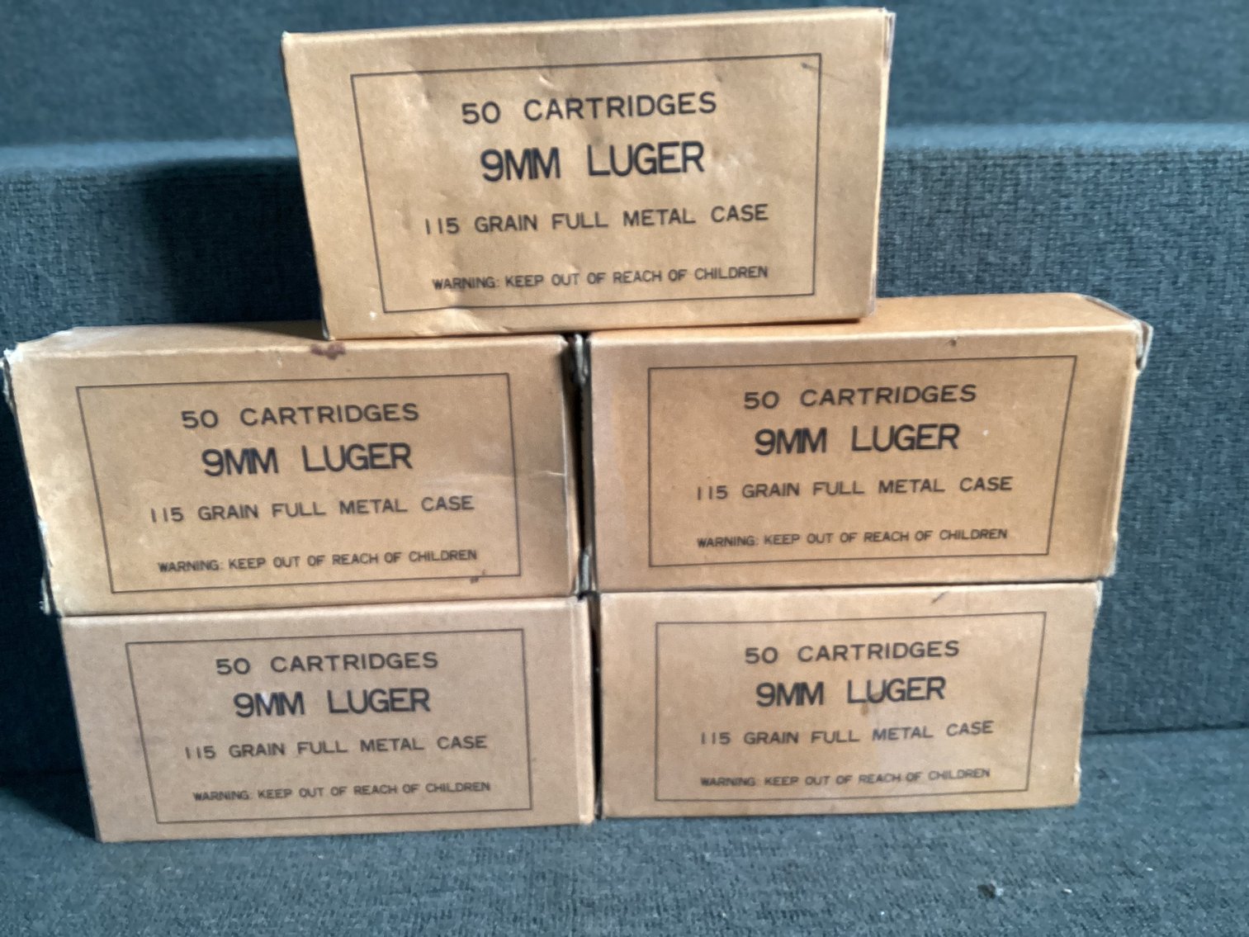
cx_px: 624
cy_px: 468
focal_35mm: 31
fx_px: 1119
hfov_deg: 58.3
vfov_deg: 45.4
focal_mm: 3.3
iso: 250
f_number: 2.4
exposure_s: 1/60
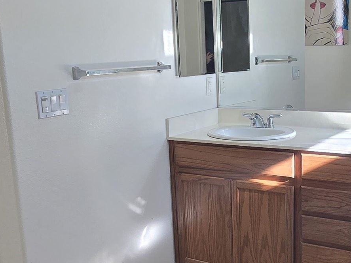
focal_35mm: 45
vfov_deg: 32.2
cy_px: 151
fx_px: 456
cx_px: 224
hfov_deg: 41.7
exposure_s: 1/60
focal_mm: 2.2
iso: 50
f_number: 2.2
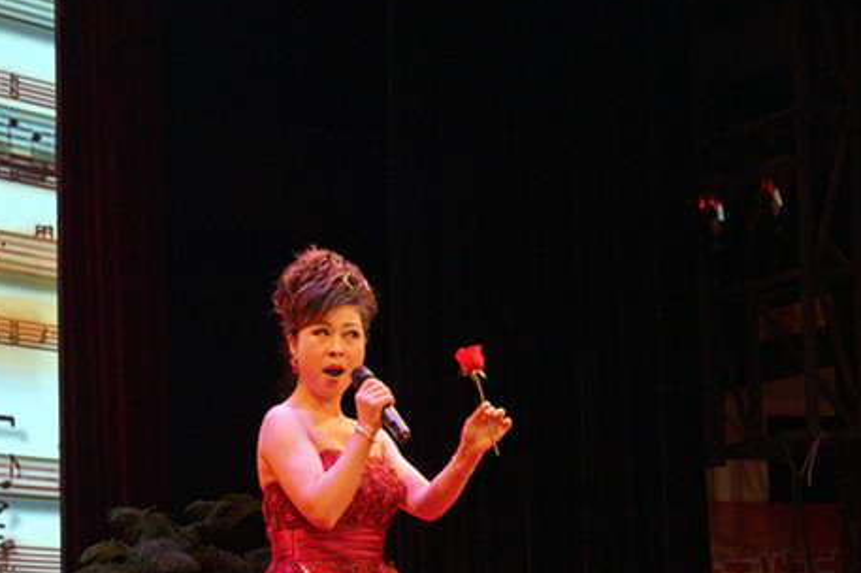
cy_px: 463
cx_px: 364
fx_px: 3059
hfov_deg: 16.0
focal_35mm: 128
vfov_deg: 10.7
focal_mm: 50
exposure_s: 1/160
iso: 1000
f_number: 4
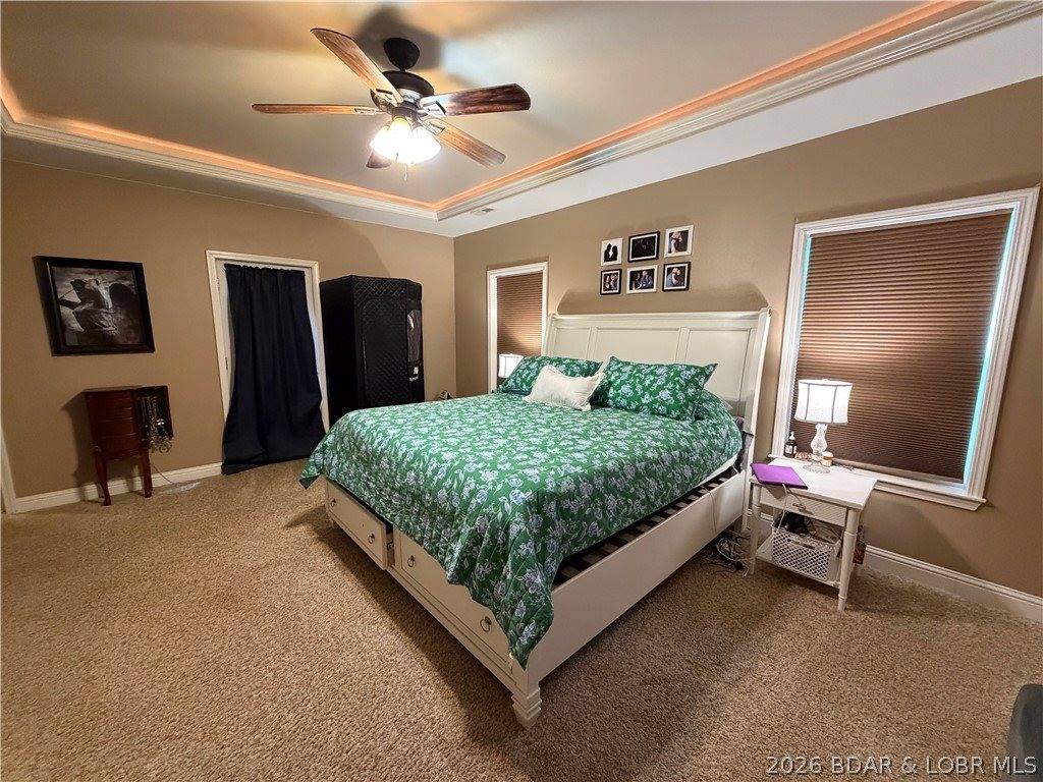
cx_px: 522
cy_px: 391
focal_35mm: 14
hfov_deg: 102.1
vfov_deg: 85.7
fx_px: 422
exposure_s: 1/60
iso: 640
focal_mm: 2.22
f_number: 2.2
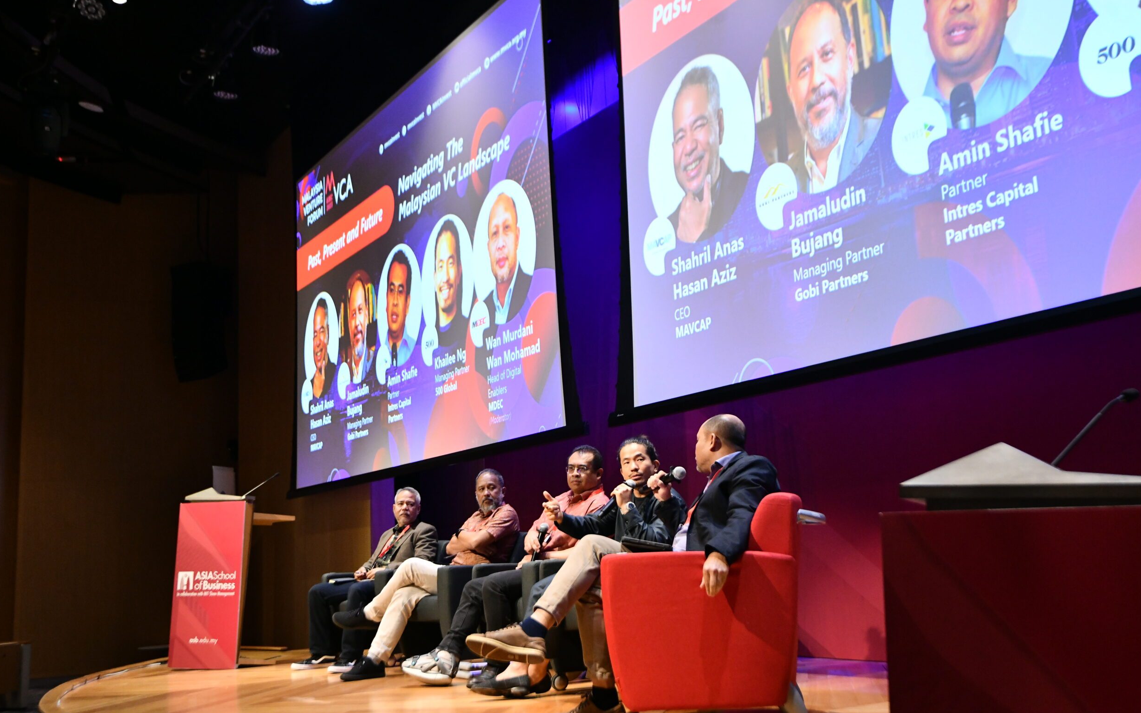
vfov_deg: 34.4
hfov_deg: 52.7
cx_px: 567
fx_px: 1151
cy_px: 387
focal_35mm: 37
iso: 2500
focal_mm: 35
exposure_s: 1/200
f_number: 4.5
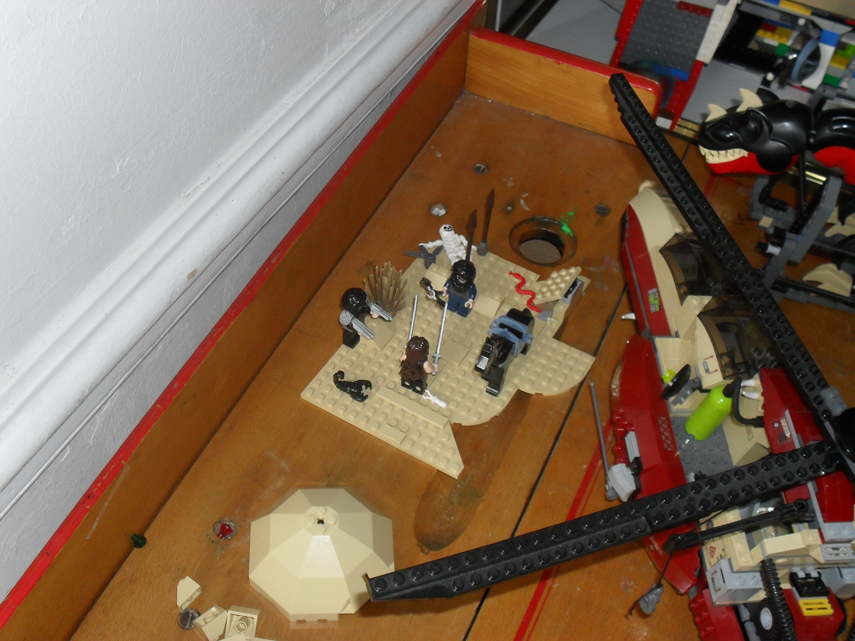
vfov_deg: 34.3
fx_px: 1037
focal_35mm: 42
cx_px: 428
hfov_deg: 44.8
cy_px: 320
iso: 200
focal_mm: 7.5
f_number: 3.6
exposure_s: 1/45
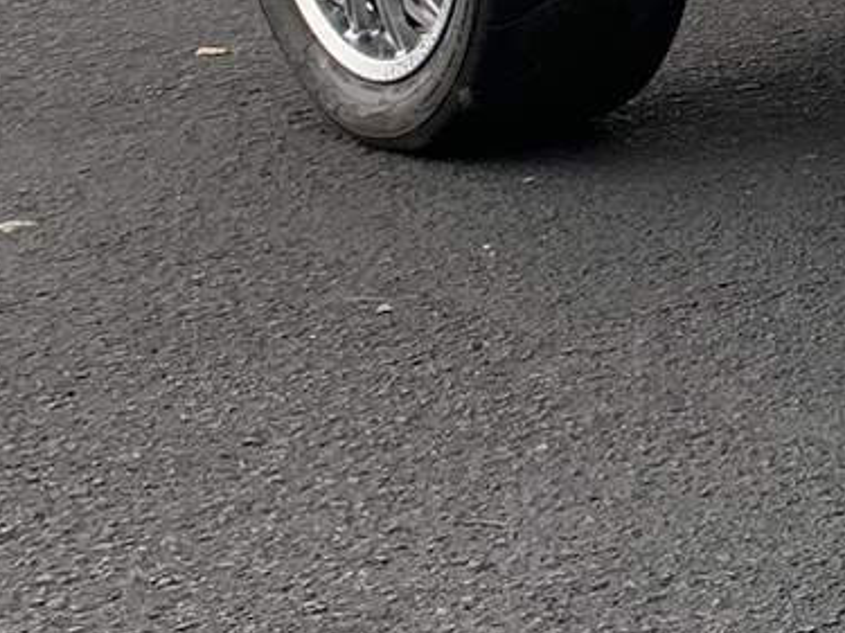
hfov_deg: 11.7
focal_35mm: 142
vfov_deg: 10.2
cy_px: -257
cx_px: 1929
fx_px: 3465
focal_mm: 4.25
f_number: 1.8
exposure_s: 1/336
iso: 25
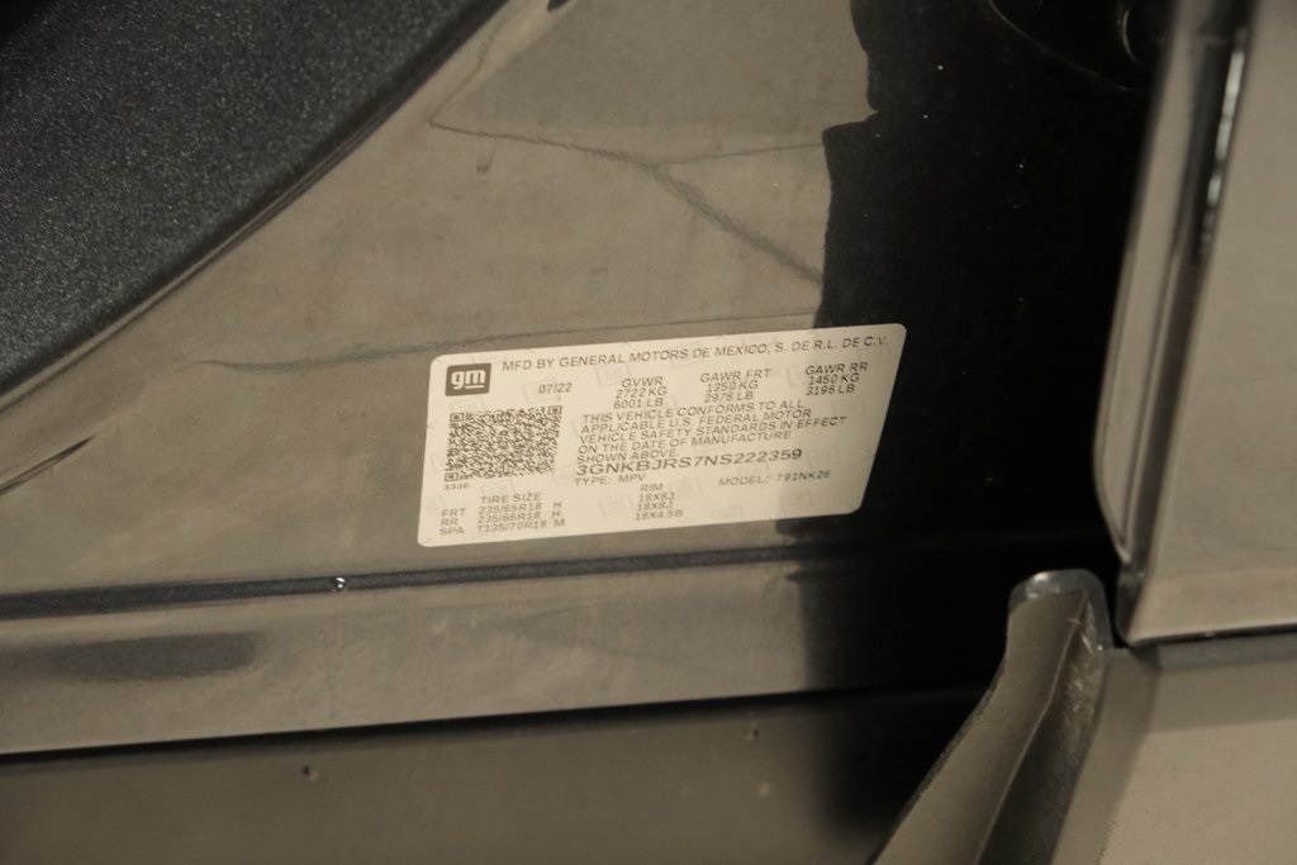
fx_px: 2991
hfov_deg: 24.5
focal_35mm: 83
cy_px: 432
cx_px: 648
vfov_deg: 16.5
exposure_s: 1/40
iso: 3200
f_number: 5.6
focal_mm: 55
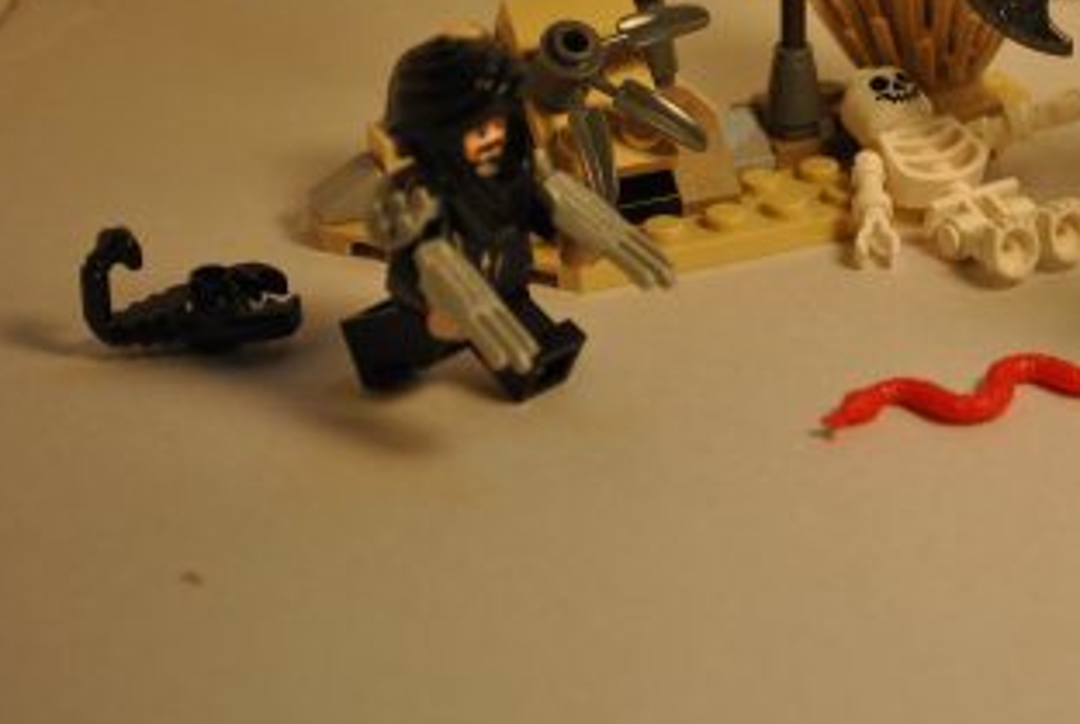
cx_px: 910
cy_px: 94
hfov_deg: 18.2
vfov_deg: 12.3
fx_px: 3335
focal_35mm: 111
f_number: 5.3
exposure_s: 1/60
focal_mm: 42
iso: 220
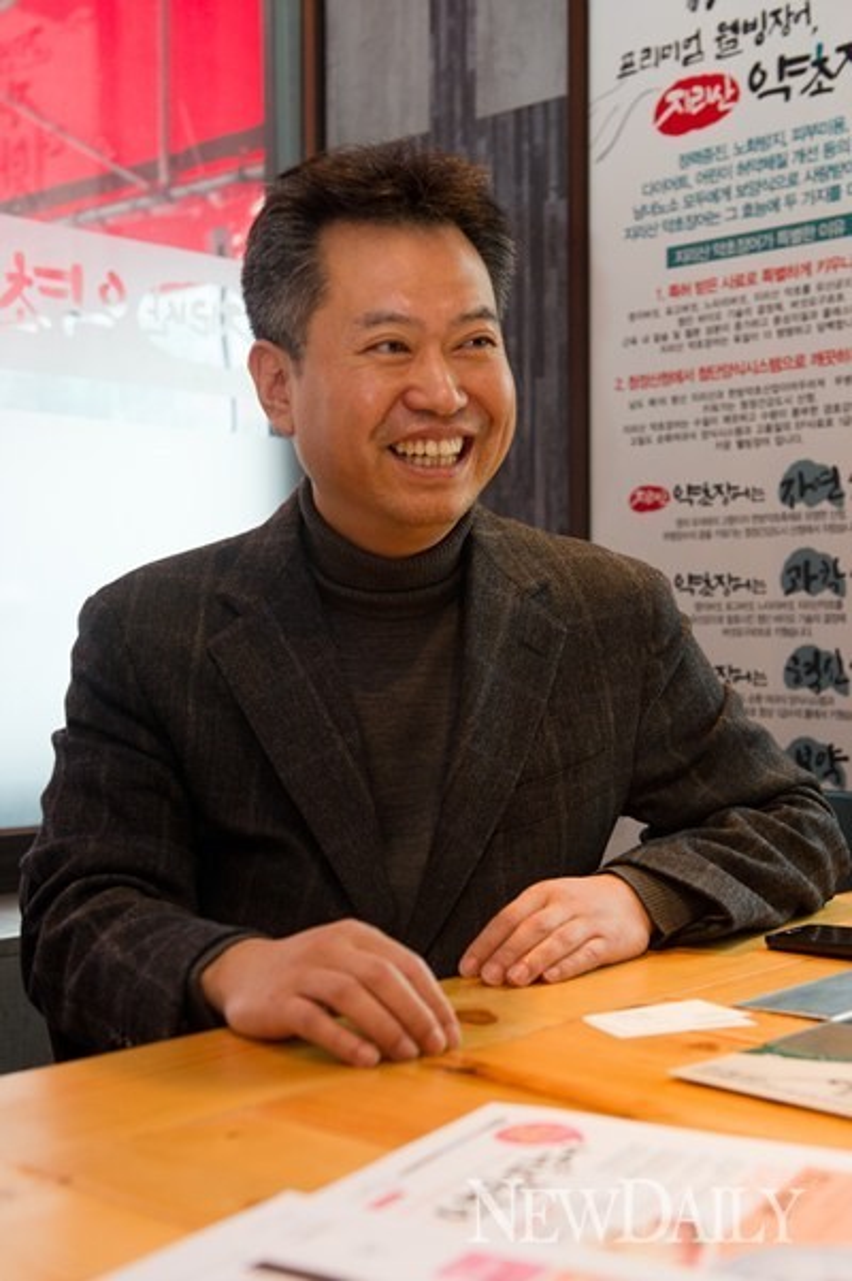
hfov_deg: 30.5
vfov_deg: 44.5
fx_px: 1564
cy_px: 640
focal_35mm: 44
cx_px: 426
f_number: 4
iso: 1000
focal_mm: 44
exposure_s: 1/160
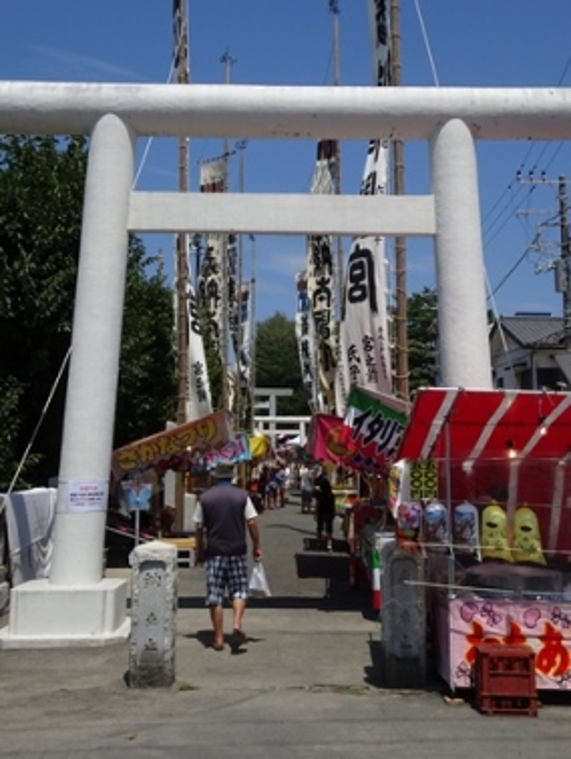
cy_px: 297
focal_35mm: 41
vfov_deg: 45.5
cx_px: 295
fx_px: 901
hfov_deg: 35.2
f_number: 4
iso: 80
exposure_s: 1/1250
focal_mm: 5.26
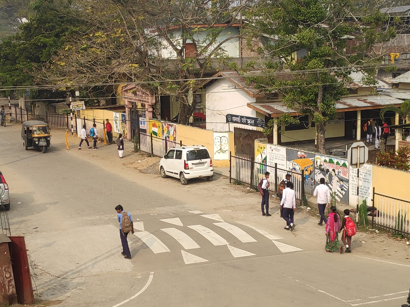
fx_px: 261
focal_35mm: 22
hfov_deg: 76.4
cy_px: 160
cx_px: 208
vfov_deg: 61.1
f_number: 1.9
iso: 100
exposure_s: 1/1256
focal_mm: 3.94
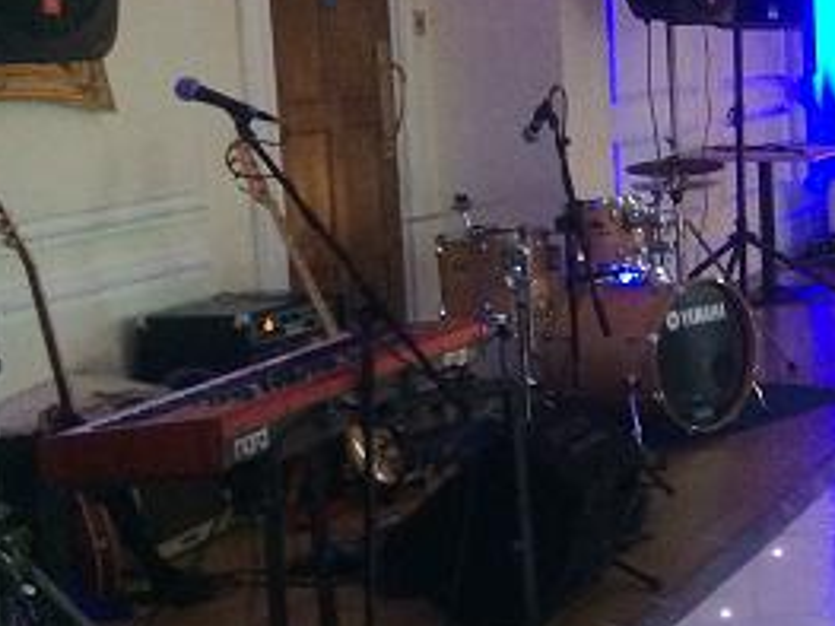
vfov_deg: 15.9
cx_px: 1276
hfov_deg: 18.5
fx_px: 2242
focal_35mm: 93
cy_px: 216
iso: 320
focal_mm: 4.12
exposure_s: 1/24
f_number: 2.2
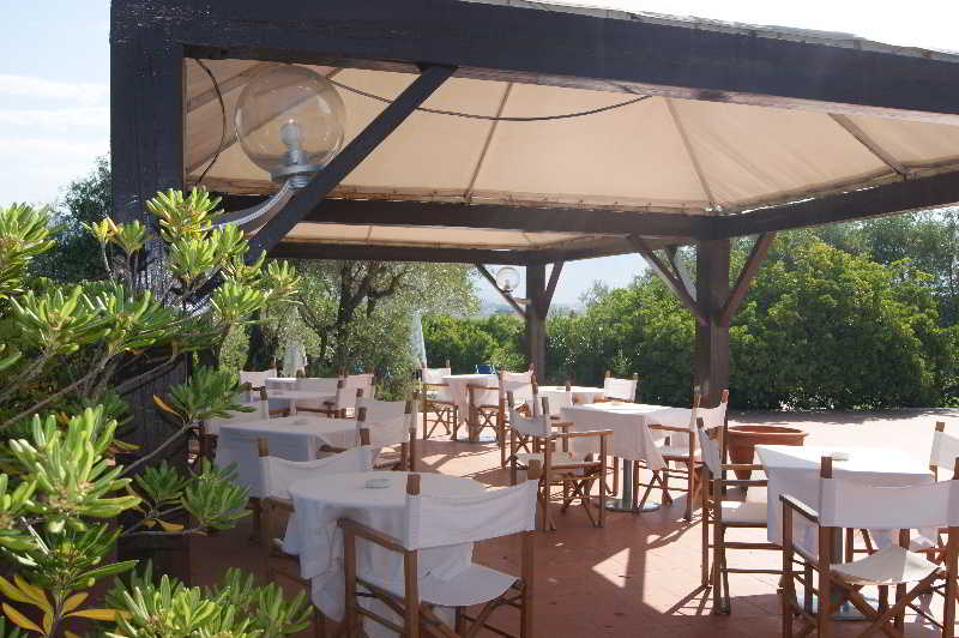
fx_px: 878
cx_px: 480
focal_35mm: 33
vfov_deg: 39.9
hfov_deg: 57.3
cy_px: 319
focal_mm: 22
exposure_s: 1/160
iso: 100
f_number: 9
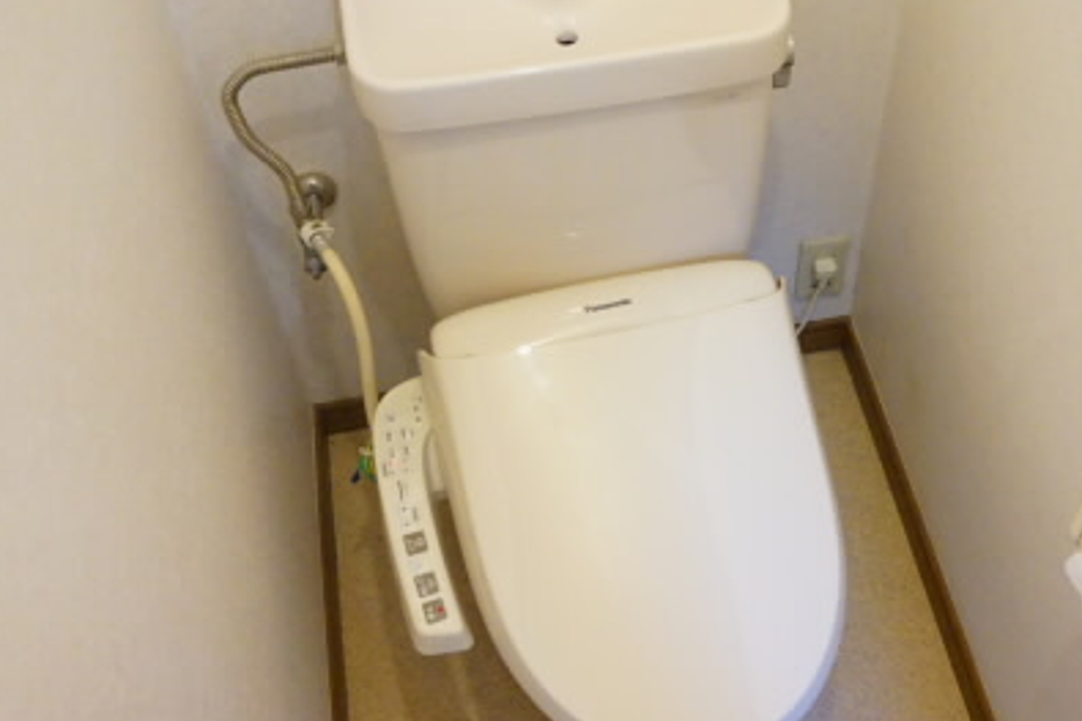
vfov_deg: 30.5
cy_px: 384
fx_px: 1322
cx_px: 714
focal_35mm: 44
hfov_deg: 43.9
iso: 3200
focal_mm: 16
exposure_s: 1/125
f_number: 3.5
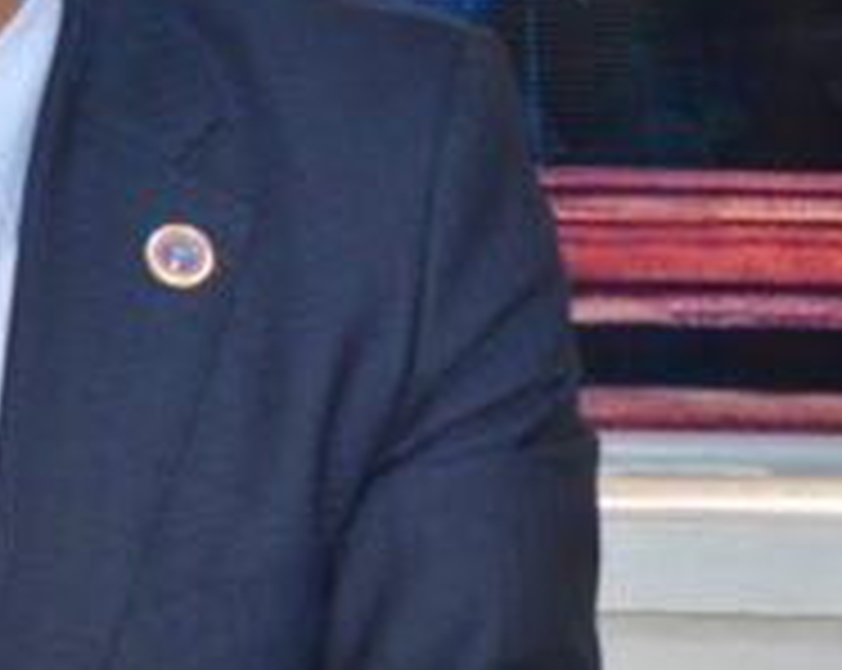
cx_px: -59
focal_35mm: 164
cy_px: 160
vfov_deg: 9.4
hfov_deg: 11.6
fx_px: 4078
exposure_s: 1/60
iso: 1000
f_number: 4.5
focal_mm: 29
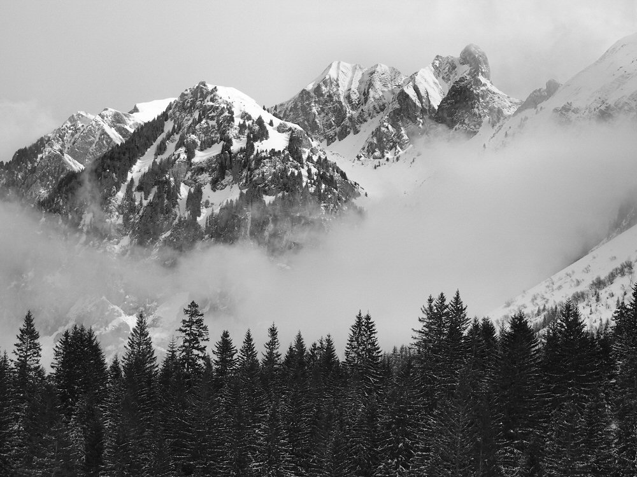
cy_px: 238
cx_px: 318
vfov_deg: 19.9
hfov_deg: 26.3
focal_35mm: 74
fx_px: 1362
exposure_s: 1/160
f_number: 13
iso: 100
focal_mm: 13.47
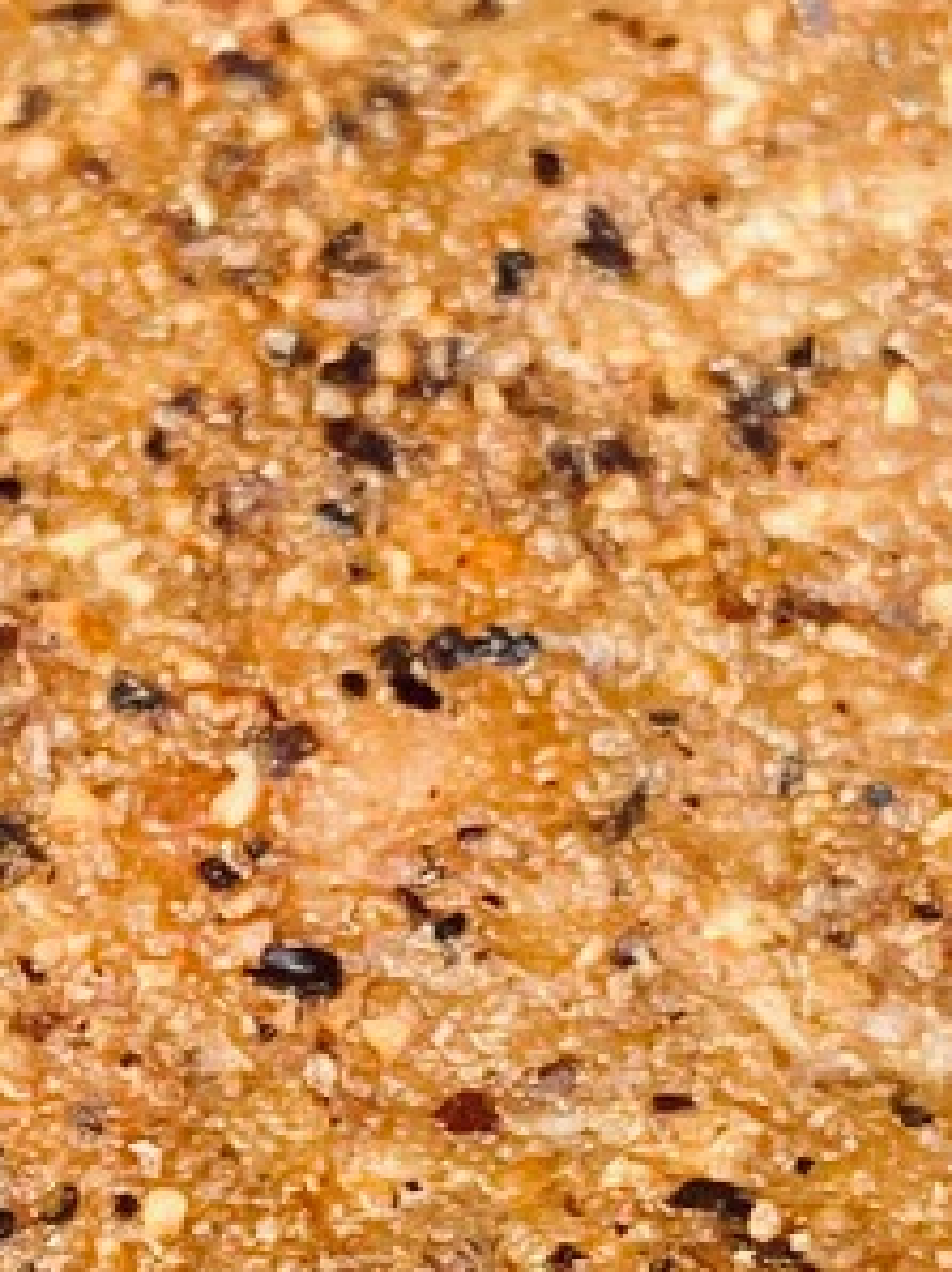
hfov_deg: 8.4
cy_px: 854
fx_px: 6463
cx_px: 350
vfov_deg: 11.2
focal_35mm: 176
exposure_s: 1/121
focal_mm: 4.25
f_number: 1.8
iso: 125
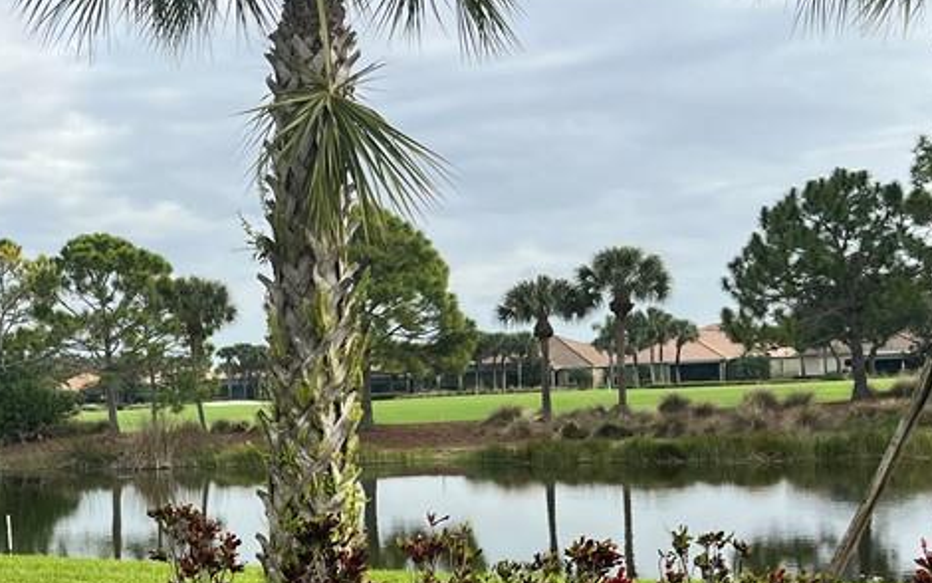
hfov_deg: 32.0
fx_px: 1524
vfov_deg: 21.5
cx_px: 54
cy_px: 420
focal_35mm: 60
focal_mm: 5.1
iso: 50
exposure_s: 1/2571
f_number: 1.6
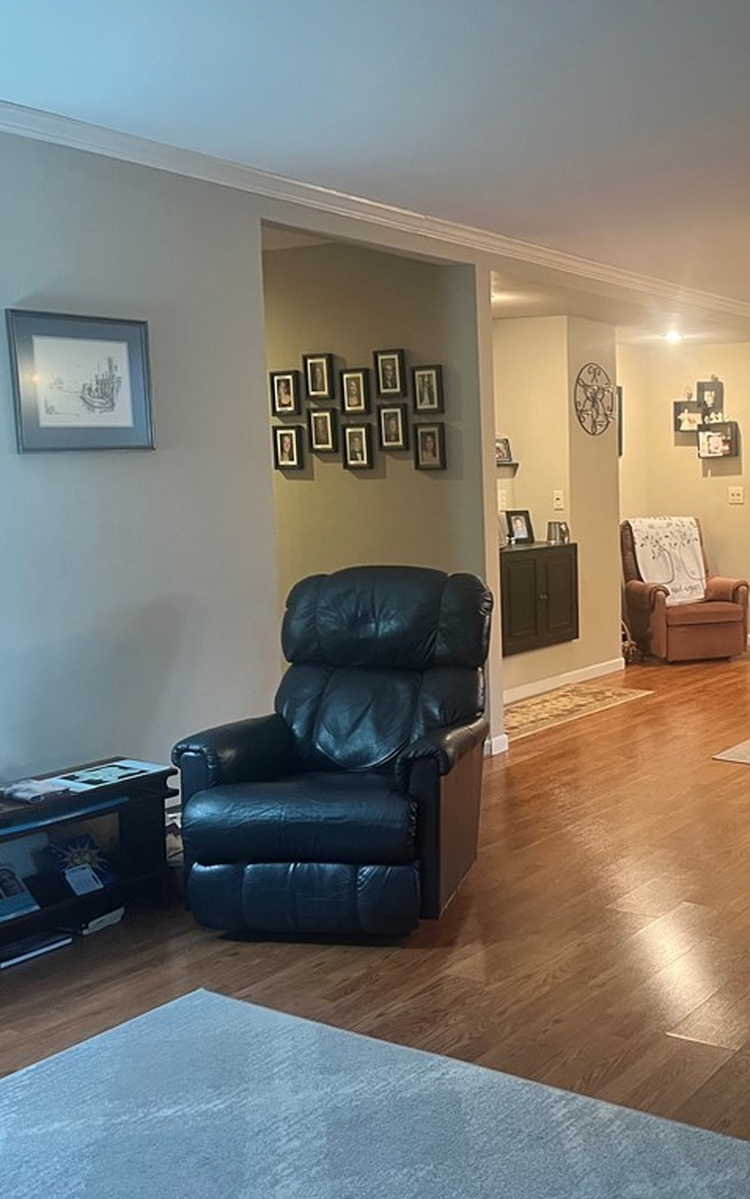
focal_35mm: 37
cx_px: 689
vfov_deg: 52.7
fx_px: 1210
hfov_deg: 32.6
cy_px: 597
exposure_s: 1/40
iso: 400
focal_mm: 5.7
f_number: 1.5
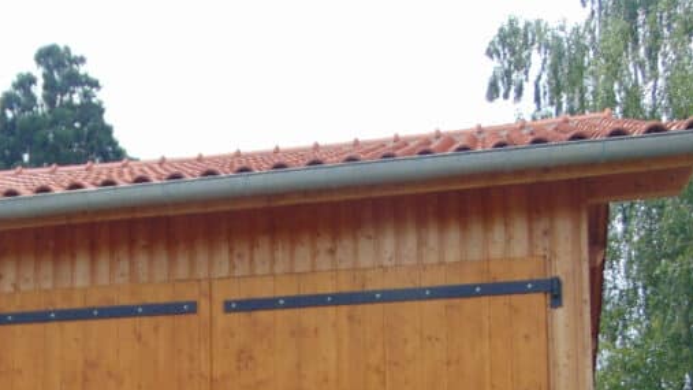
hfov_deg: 31.5
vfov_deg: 17.0
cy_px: 524
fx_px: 1213
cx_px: 208
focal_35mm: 66
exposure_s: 1/800
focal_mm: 5.4
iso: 80
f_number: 3.1
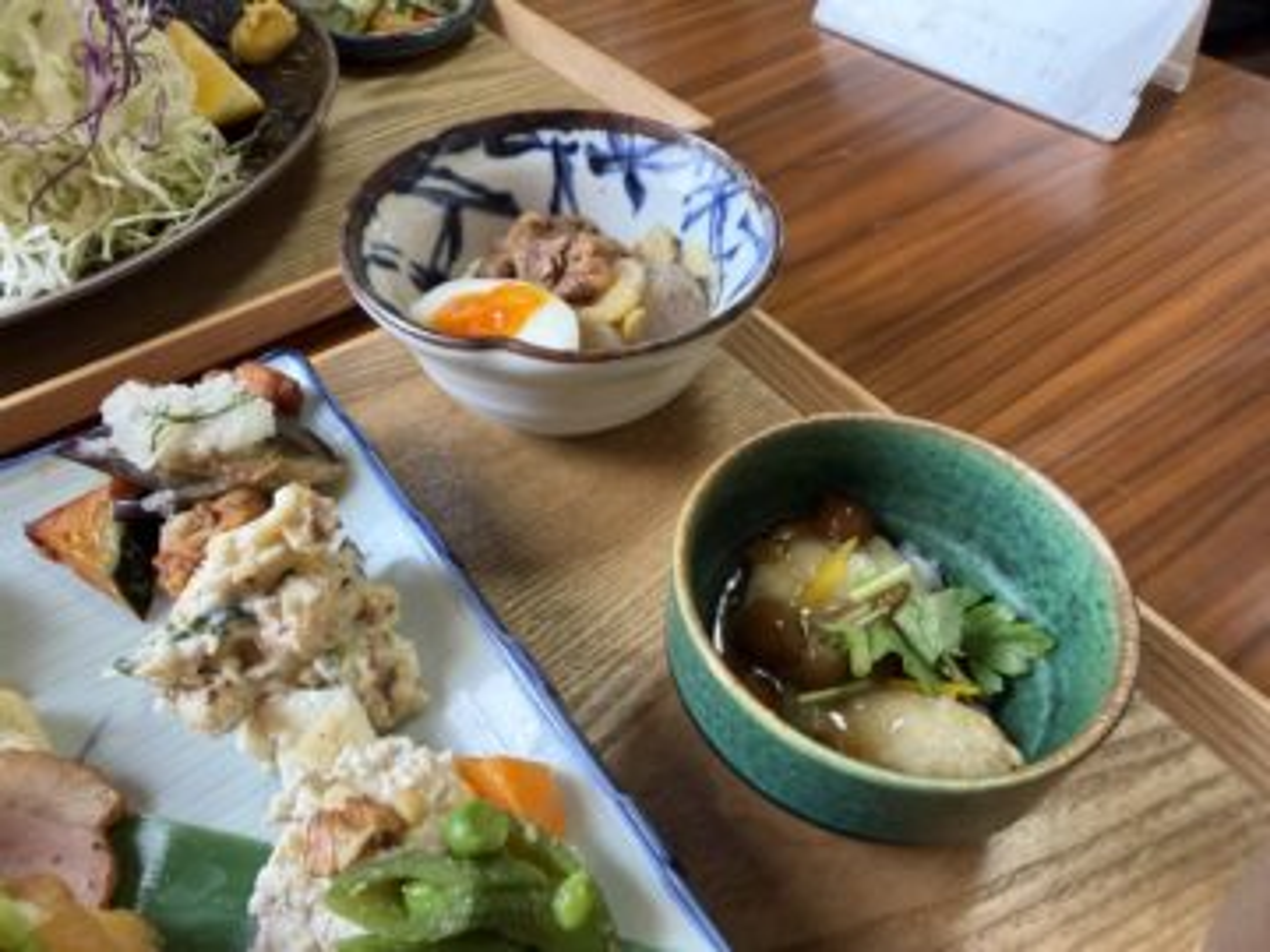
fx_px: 881
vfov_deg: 56.8
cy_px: 476
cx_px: 635
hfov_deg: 71.6
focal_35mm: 24
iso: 250
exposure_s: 1/60
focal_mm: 2.22
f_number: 2.2
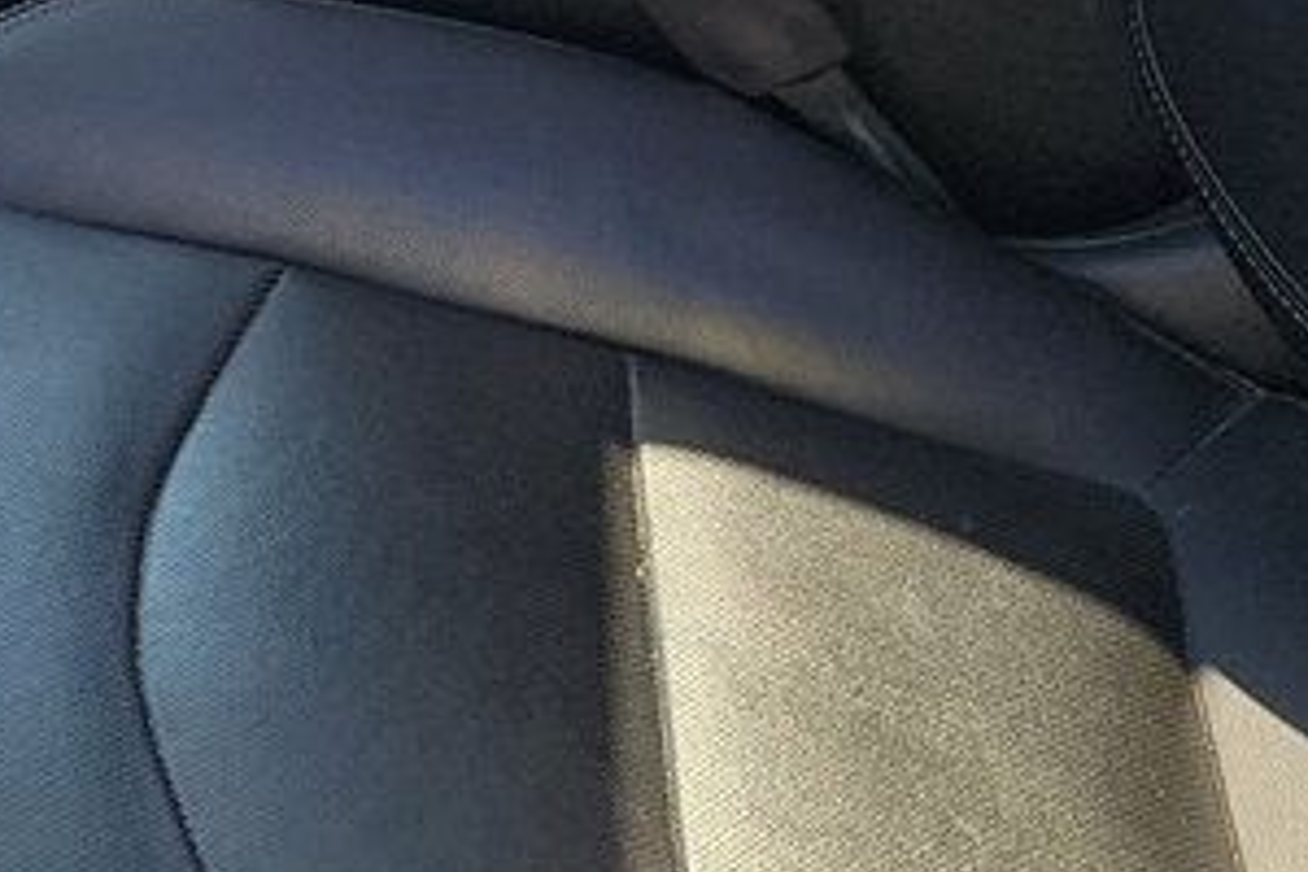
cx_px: -205
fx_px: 4832
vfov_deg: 9.9
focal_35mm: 133
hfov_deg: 15.0
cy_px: -501
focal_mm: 6.7
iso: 52
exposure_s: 1/119
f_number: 1.8
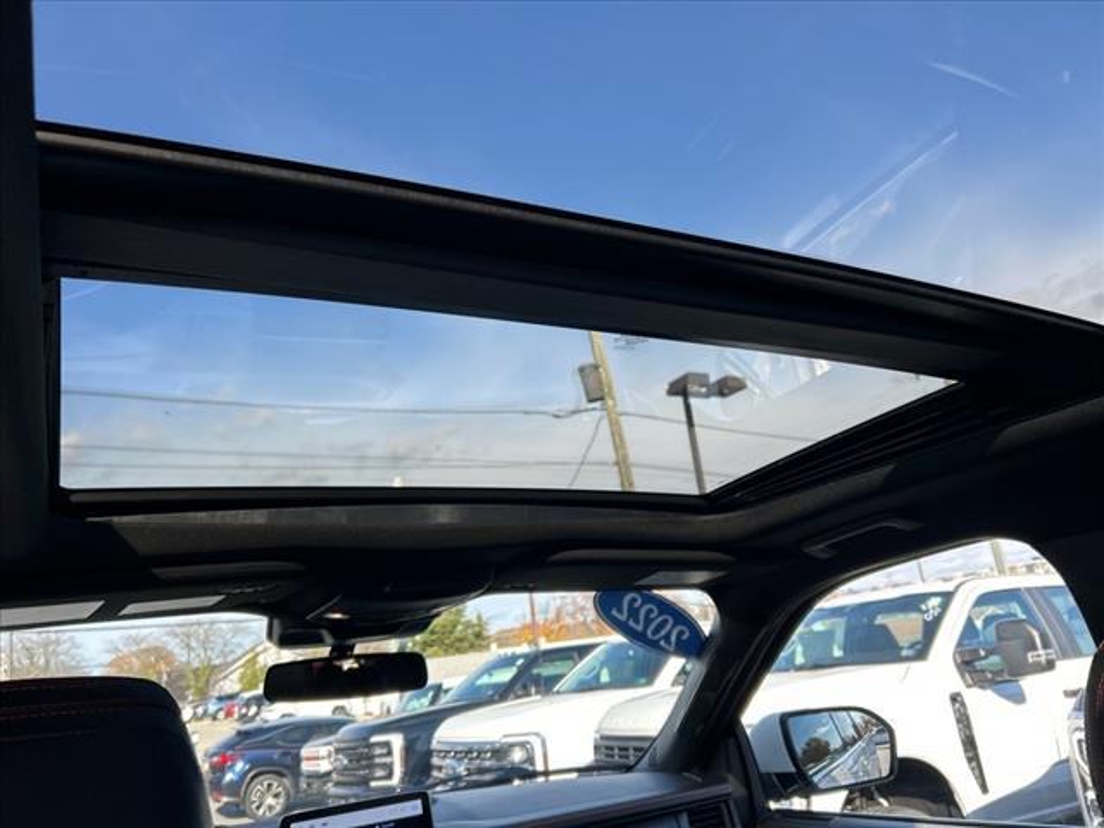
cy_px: 414
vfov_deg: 53.1
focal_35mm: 26
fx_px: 829
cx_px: 552
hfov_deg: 67.3
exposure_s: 1/544
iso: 50
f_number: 1.5
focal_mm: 5.7
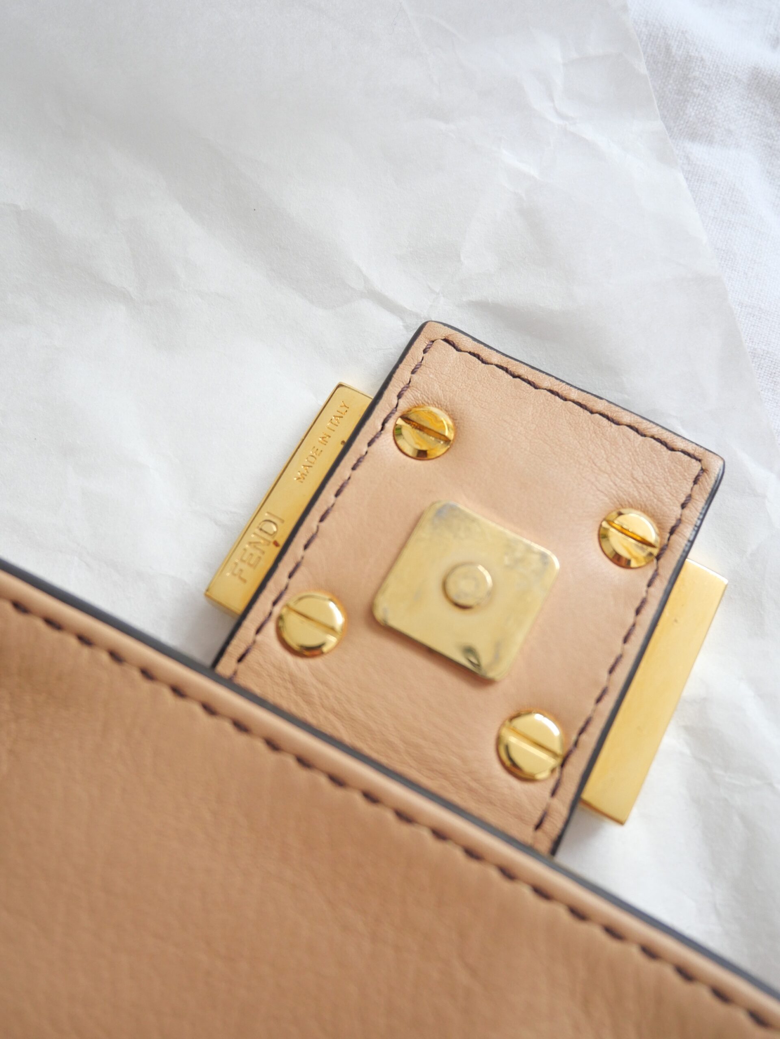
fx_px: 901
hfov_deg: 46.8
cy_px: 520
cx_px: 390
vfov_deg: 60.0
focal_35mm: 30
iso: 1000
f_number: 3.7
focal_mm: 15
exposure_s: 1/60
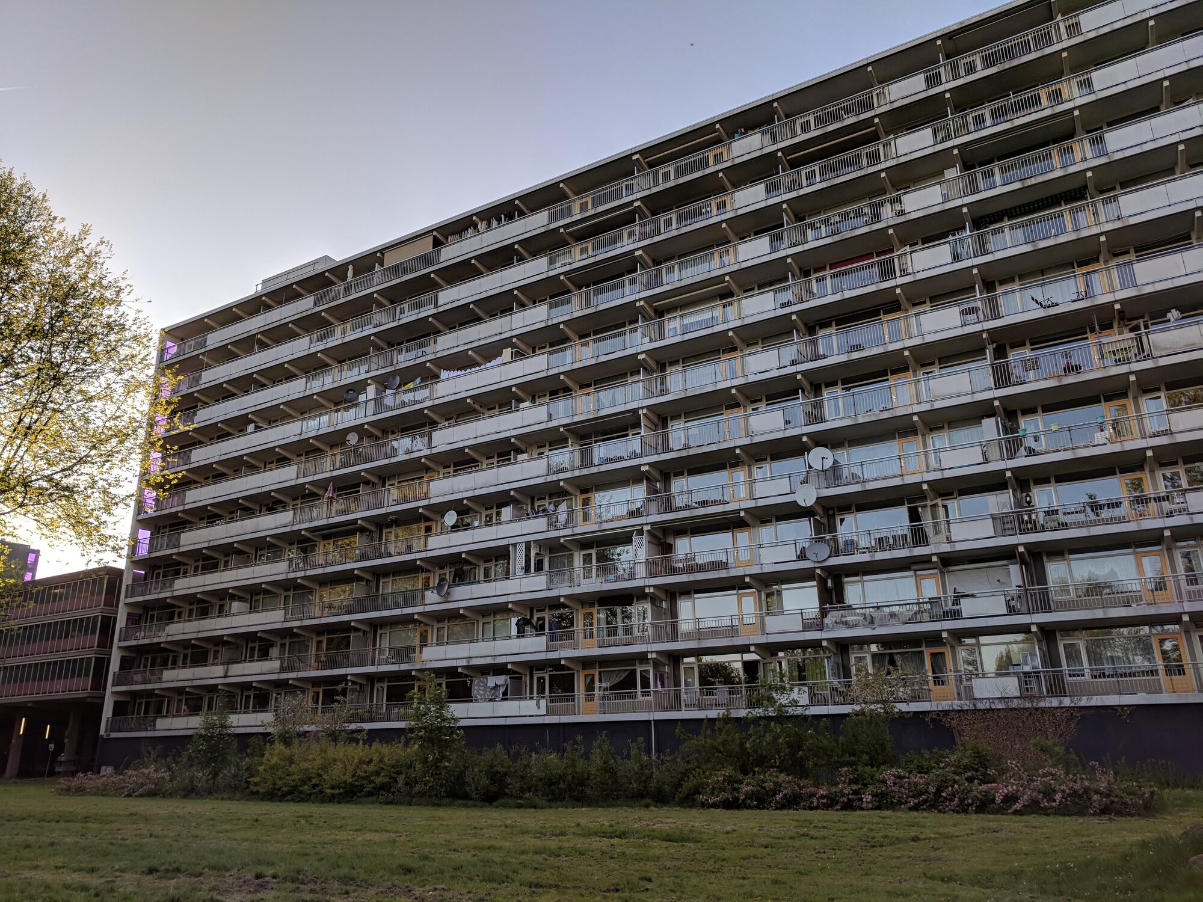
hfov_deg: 67.3
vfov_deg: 53.1
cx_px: 602
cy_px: 451
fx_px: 904
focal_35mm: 26
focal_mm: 4.67
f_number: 2
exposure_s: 1/1057
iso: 54
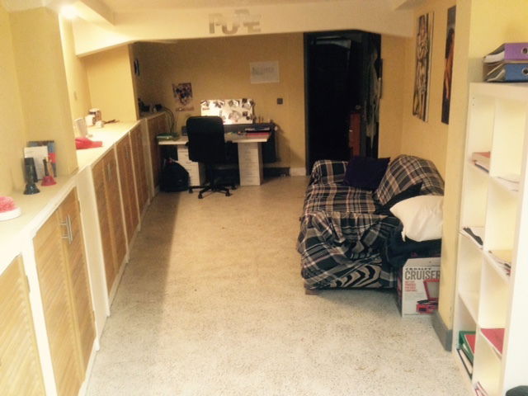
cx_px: 264
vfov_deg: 42.9
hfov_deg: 55.4
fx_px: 503
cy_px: 198
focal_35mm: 33
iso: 250
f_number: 2.4
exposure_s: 1/20
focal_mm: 4.12
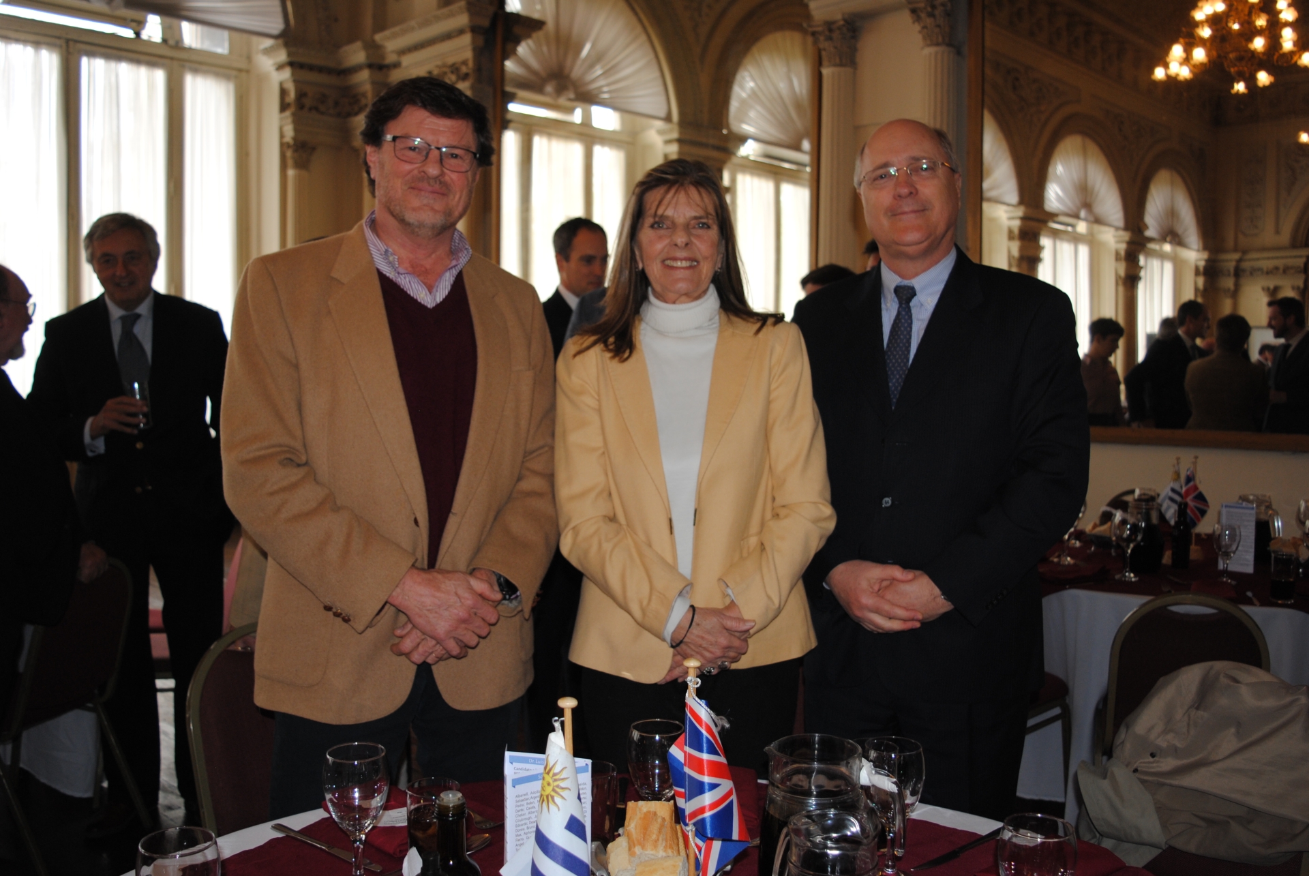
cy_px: 438
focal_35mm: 33
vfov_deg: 40.1
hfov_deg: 57.2
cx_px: 654
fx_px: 1201
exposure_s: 1/60
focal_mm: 22
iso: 200
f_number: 3.8
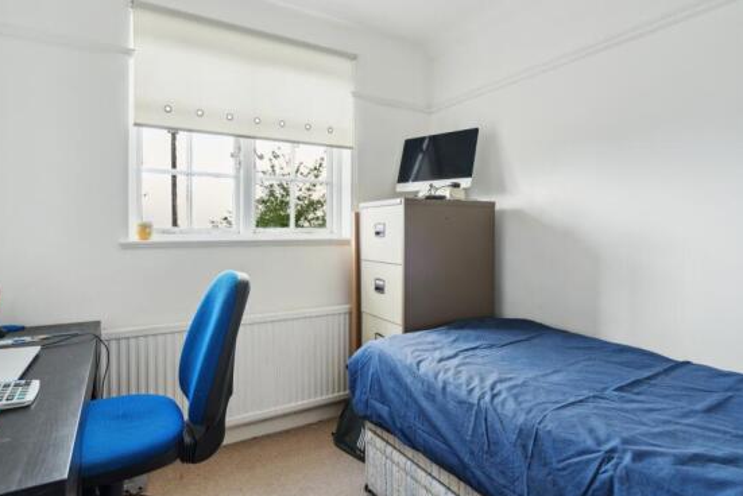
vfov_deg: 64.6
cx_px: 357
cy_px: 241
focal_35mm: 19
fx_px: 392
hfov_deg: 86.8
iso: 640
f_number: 6.3
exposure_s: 1/40
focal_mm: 16
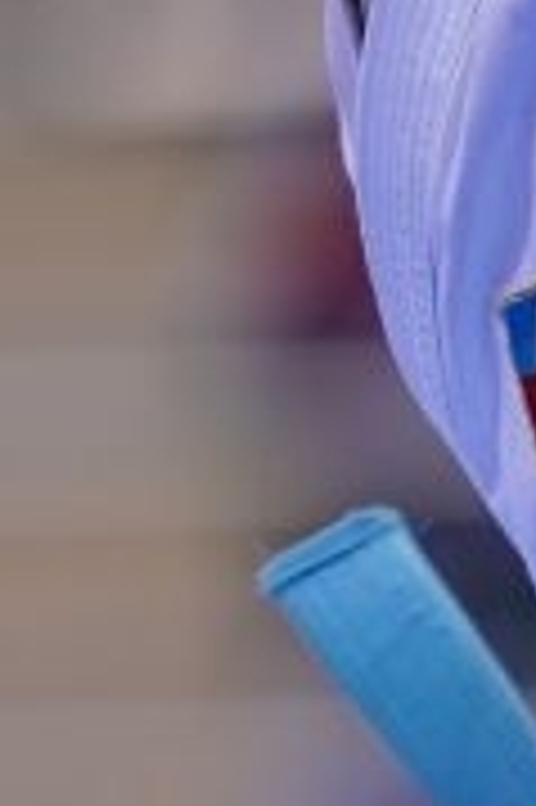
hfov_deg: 0.5
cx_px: 1153
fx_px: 60099
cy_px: 1454
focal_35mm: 2686
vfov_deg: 0.8
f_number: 2.8
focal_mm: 400
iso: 640
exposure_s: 1/500
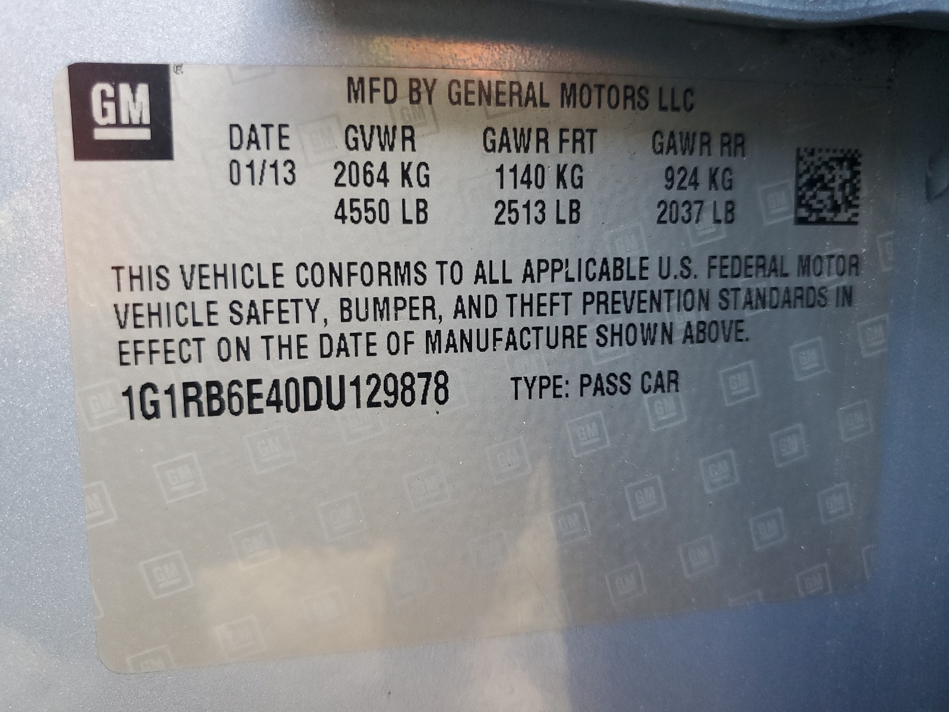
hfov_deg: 67.3
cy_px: 356
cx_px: 474
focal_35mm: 26
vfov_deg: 53.1
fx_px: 713
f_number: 1.5
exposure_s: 1/60.2
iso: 89
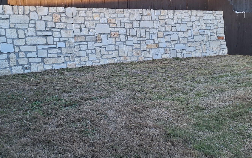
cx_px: 115
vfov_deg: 34.0
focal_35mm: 37
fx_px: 254
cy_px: 47
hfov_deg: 52.7
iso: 40
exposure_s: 1/325
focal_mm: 5.54
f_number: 1.8
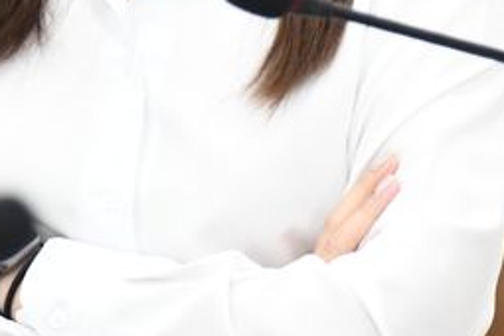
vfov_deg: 2.0
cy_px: -41
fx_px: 9771
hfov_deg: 3.0
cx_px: 134
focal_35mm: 698
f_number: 5.6
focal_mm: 116
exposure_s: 1/50
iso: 3600
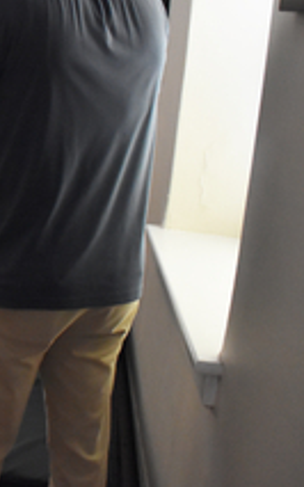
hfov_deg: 18.2
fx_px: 822
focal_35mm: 62
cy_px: 151
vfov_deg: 32.6
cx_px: -174
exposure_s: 1/60
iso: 2500
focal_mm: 18
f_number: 3.5
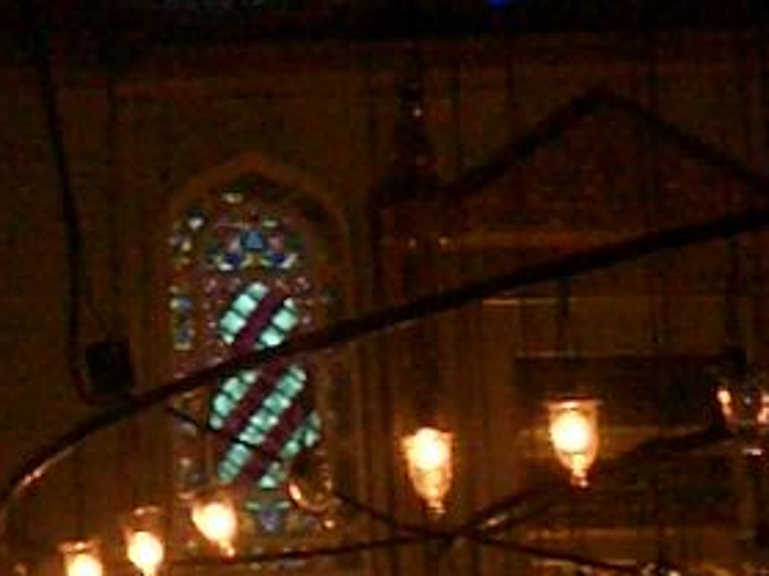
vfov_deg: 8.7
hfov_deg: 11.2
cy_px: 121
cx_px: -400
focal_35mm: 170
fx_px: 3775
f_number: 3.5
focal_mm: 5.6
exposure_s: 1/40
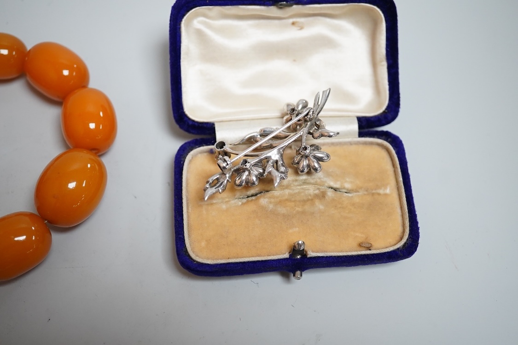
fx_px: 647
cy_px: 172
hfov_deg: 43.6
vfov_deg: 29.9
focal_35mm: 45
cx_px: 259
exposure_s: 1/320
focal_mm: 30
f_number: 5
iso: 2500
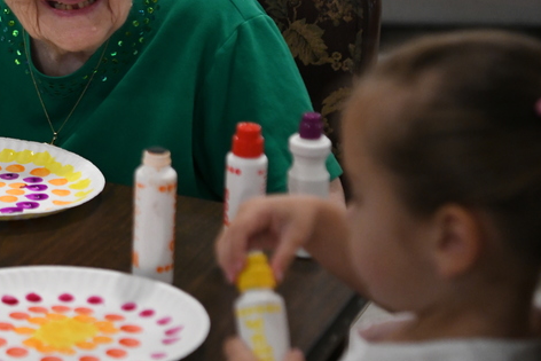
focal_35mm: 141
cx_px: 19
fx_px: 2119
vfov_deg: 9.7
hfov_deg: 14.4
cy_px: 25
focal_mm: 65
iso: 3200
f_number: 2.8
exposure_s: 1/400
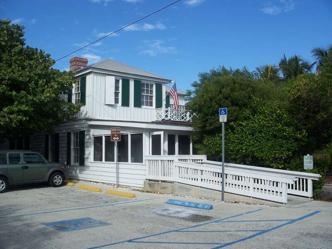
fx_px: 355
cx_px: 166
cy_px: 124
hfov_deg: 50.1
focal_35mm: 37
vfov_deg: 38.7
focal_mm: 7.8
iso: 64
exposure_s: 1/640
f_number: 4
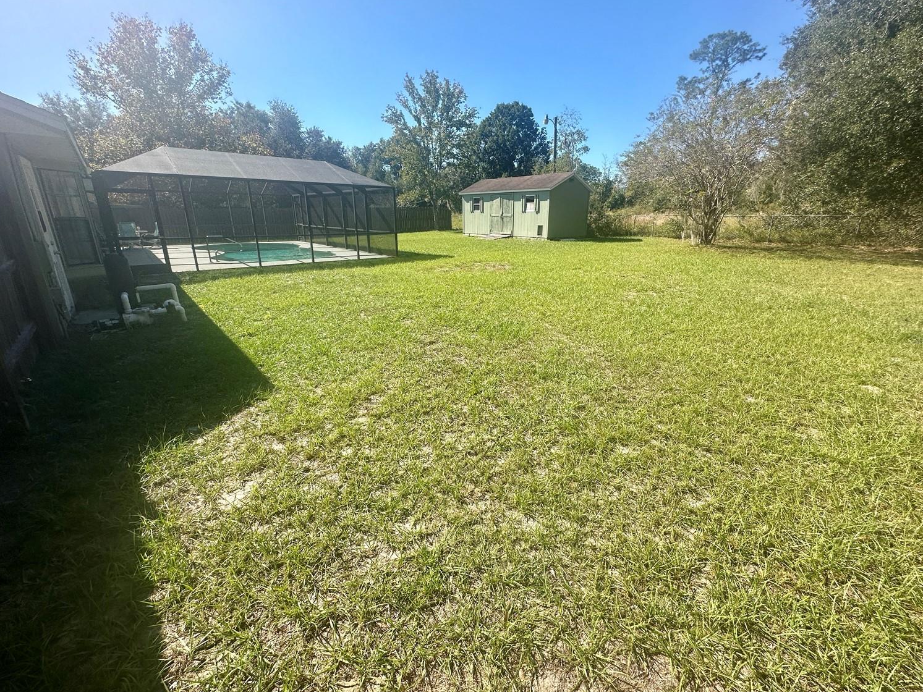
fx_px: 400
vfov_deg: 81.7
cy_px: 339
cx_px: 475
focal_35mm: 15
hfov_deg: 98.1
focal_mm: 2.22
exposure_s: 1/1114
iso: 40
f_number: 2.2
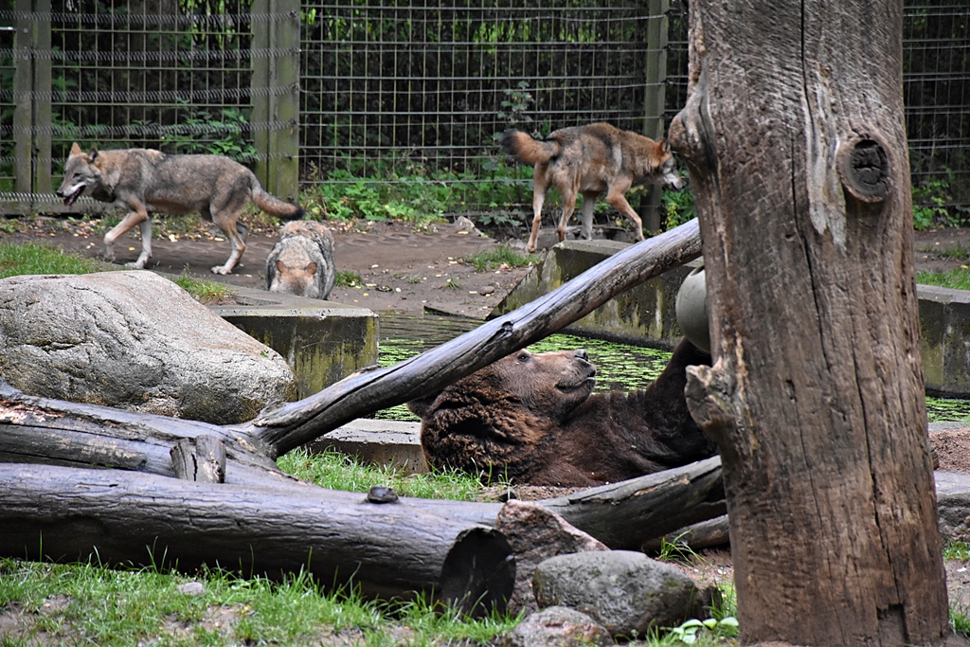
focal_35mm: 210
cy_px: 324
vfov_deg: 6.5
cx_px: 485
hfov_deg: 9.8
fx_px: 5659
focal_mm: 140
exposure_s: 1/500
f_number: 5.6
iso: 2500
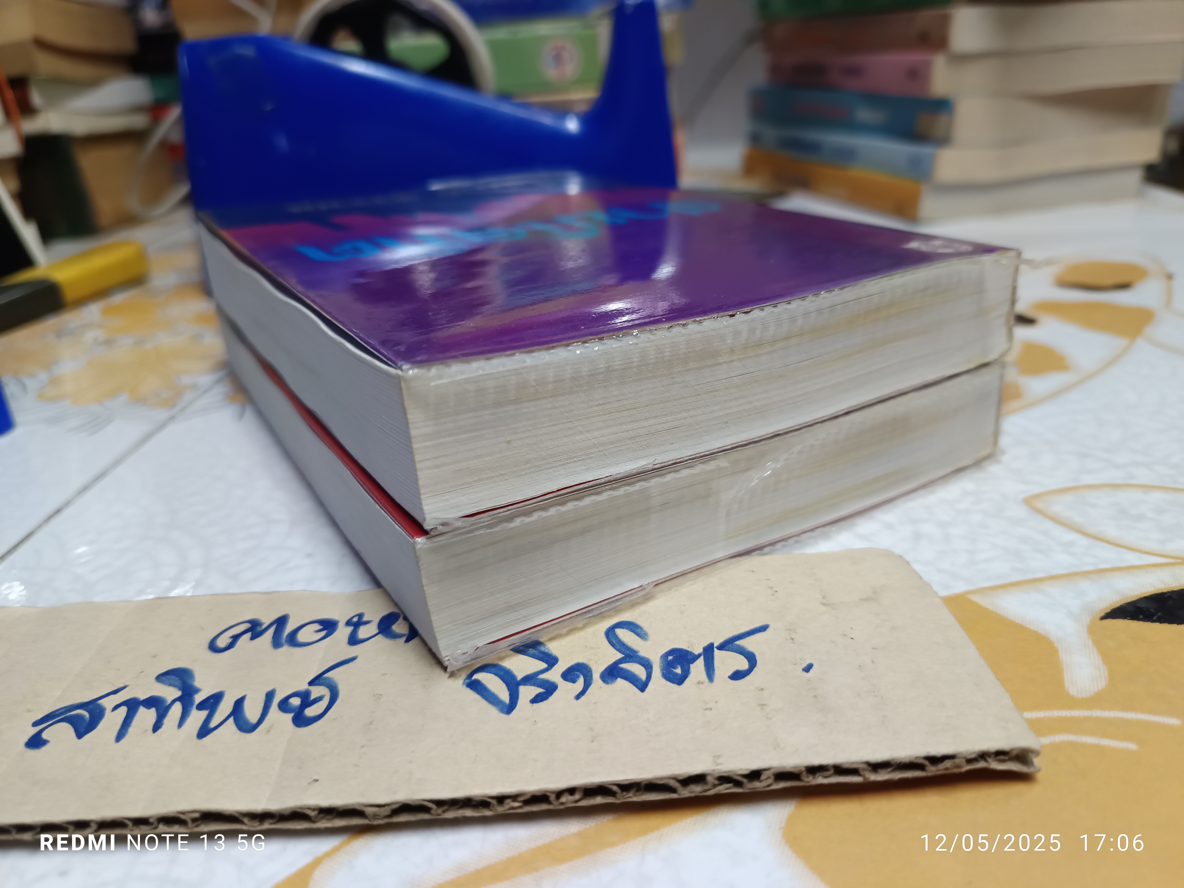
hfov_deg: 71.6
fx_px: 821
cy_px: 444
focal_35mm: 24
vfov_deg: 56.8
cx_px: 592
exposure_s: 1/33.3
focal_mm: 5.31
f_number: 1.7
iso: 1187
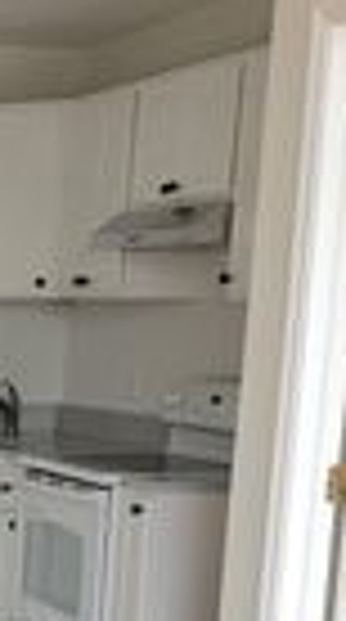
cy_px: 659
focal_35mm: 95
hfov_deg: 11.5
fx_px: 1559
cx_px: -324
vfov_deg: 21.5
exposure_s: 1/256
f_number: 1.78
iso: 64
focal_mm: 6.76
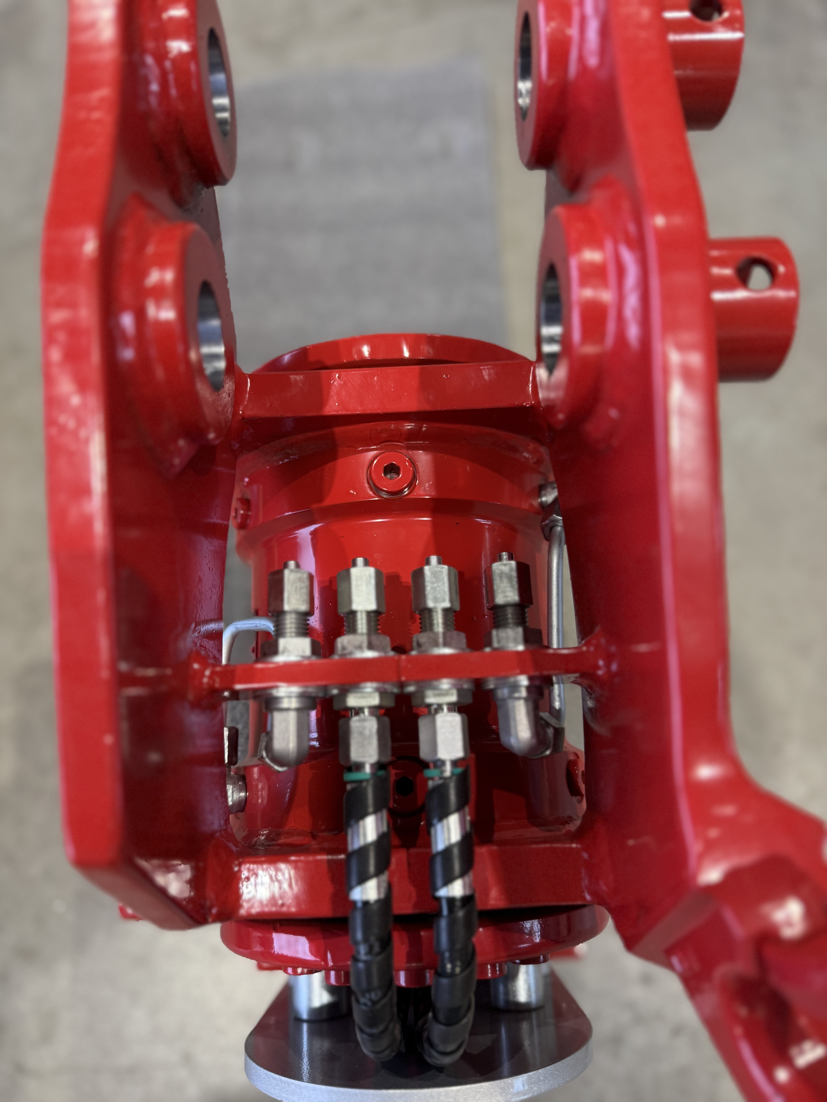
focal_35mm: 24
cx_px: 414
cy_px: 551
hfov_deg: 56.8
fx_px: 765
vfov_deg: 71.6
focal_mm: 6.76
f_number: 1.78
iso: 200
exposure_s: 1/97
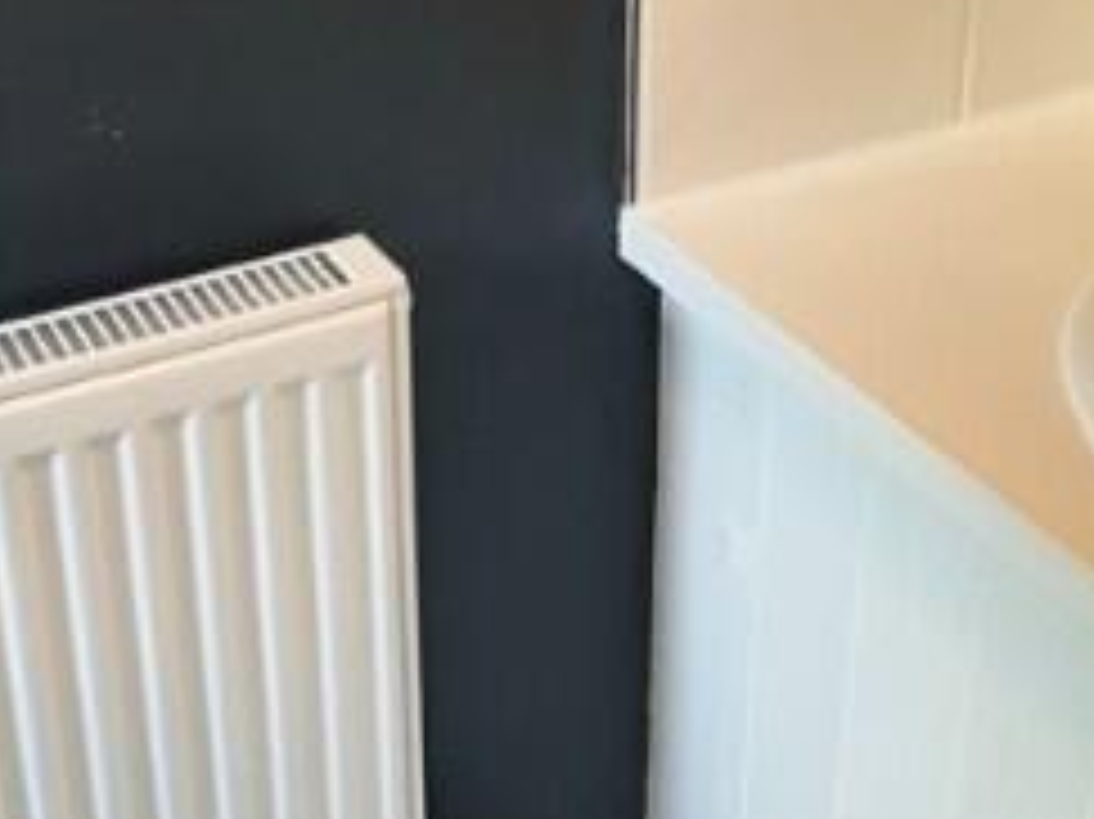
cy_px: 94
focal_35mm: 59
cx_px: 639
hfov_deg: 32.6
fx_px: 1864
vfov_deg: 24.2
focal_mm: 2.22
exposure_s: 1/50
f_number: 2.2
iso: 320
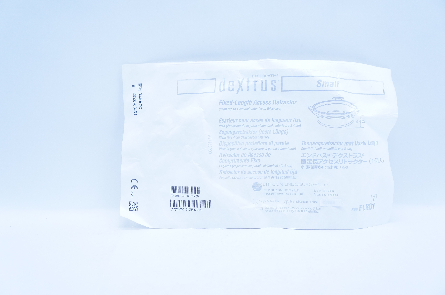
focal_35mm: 40
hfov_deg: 48.0
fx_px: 500
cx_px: 222
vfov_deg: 32.9
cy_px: 148
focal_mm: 27
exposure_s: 1/200
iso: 800
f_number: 4.5
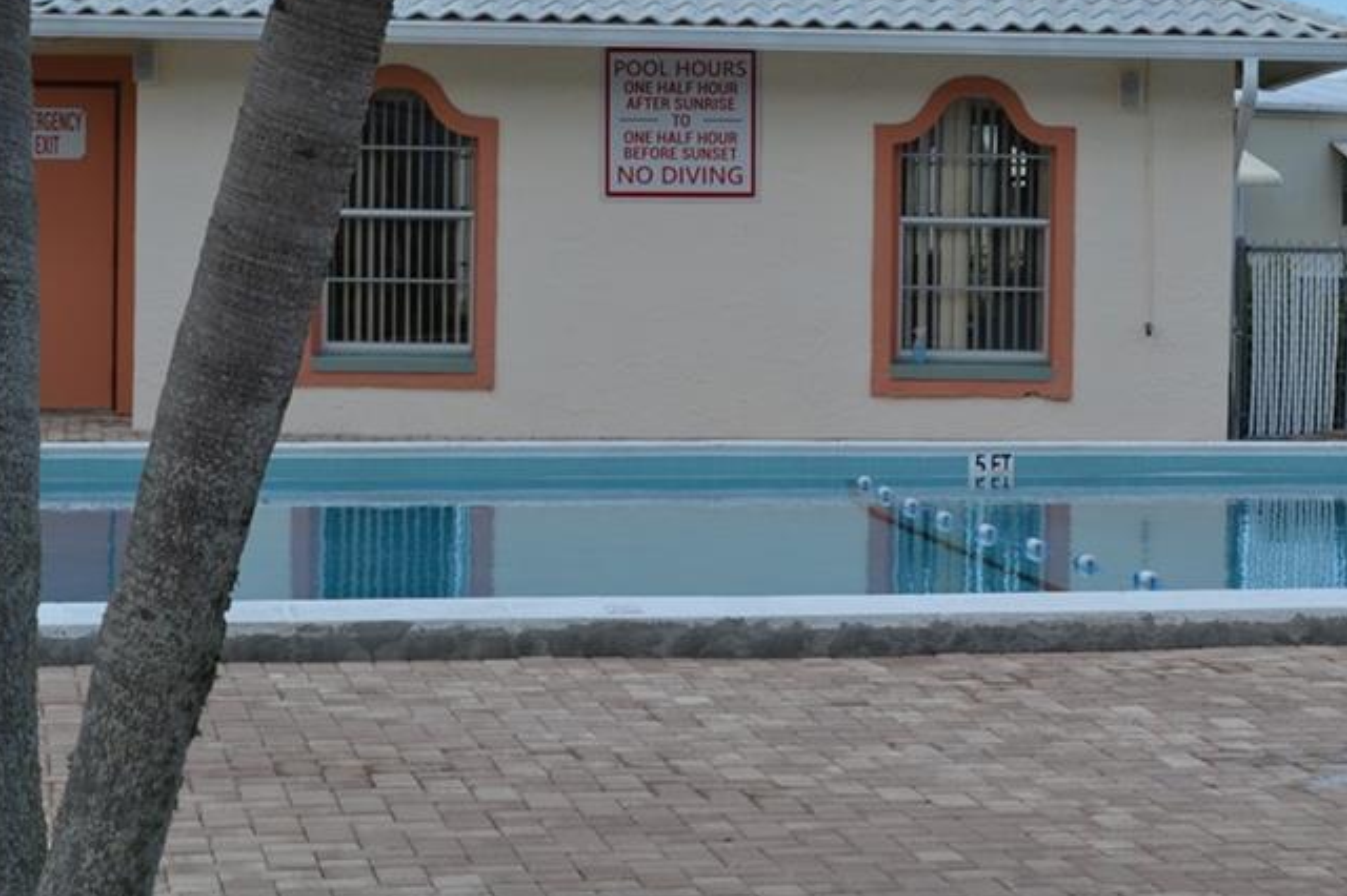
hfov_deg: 21.1
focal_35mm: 96
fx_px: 3590
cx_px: 1017
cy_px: 282
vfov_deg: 14.2
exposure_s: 1/250
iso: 100
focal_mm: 40
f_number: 8
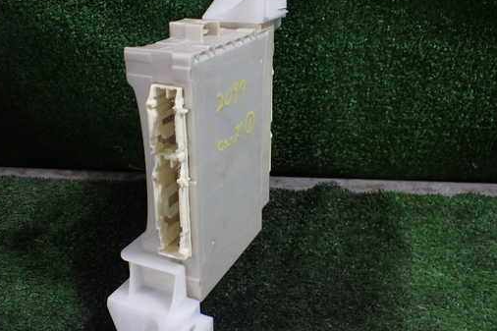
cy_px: 159
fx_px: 511
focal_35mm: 37
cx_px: 235
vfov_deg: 35.9
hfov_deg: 51.9
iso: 500
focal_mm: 5.4
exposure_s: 1/125
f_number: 2.3
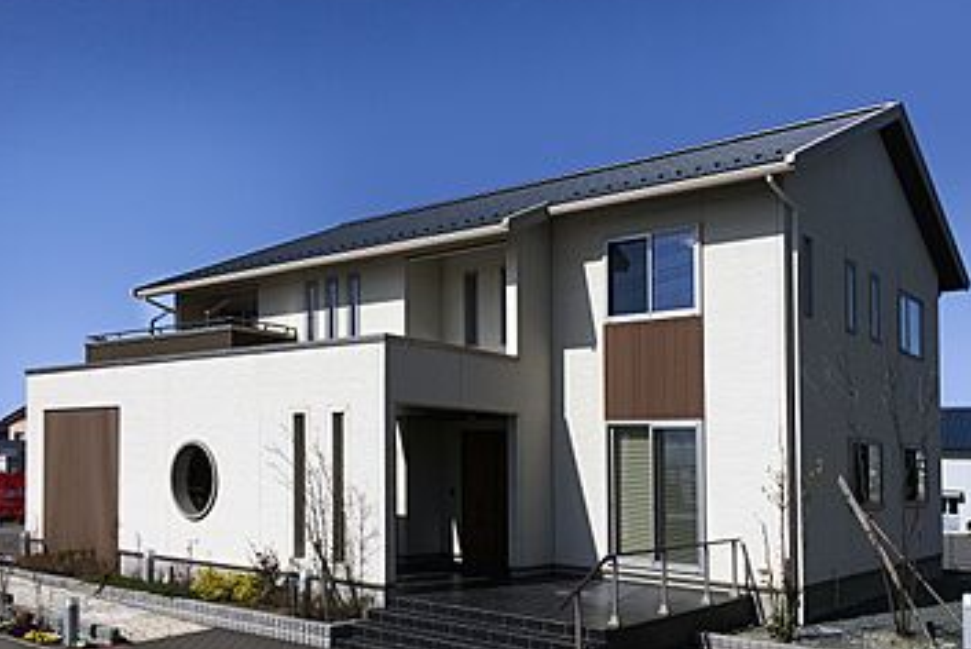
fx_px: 864
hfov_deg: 58.7
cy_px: 345
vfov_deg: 41.2
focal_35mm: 32
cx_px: 486
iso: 32
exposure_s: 1/4566
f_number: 2.2
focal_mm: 4.15
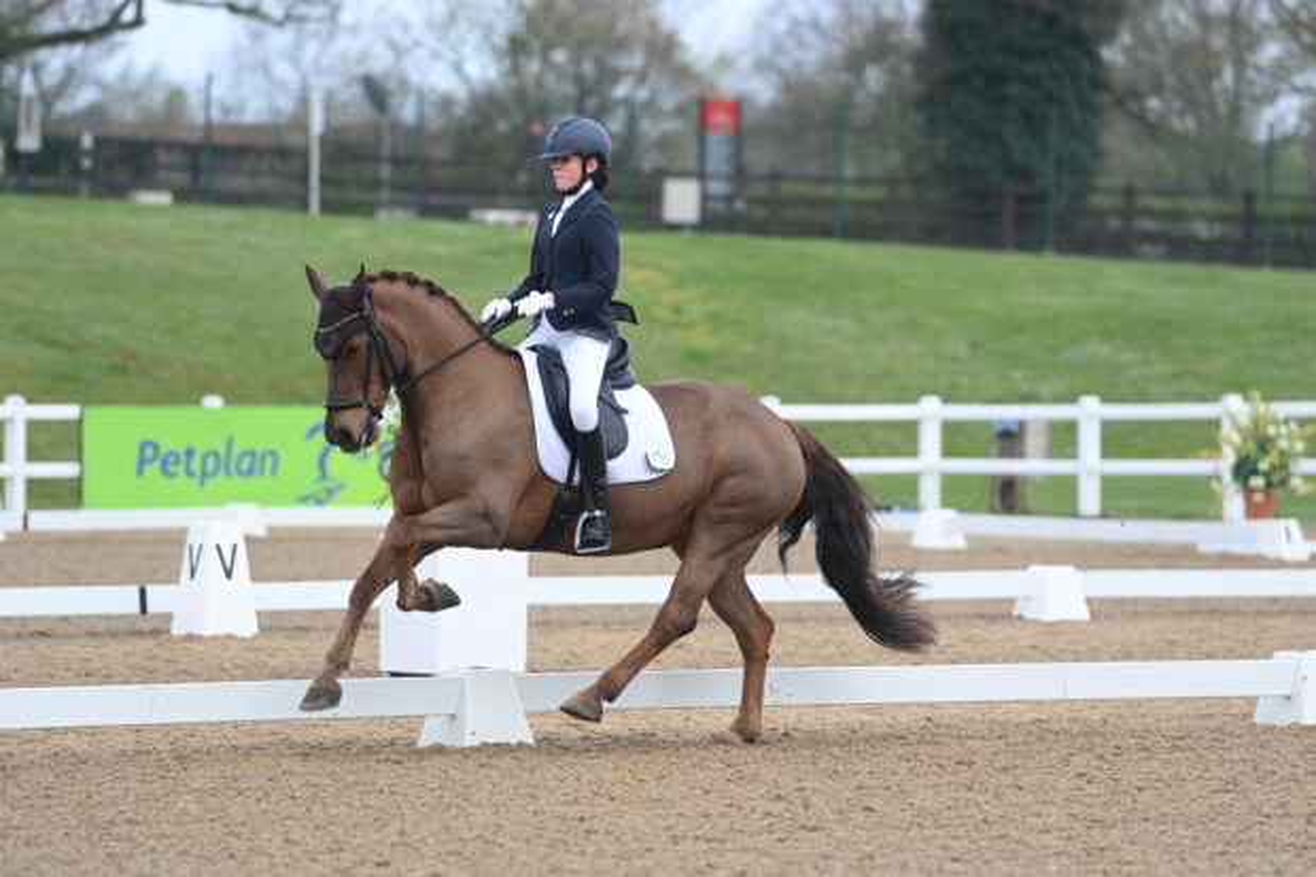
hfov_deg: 8.6
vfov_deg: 5.7
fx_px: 8770
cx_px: 658
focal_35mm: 240
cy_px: 438
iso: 800
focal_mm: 200
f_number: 3.5
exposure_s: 1/1600
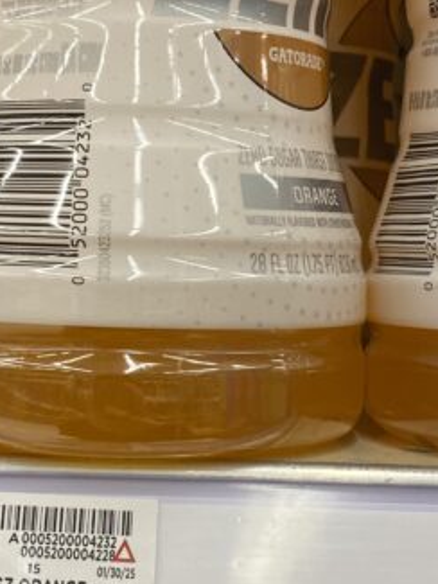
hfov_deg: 18.0
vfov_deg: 23.8
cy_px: 226
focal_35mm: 82
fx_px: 1382
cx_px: 154
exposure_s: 1/59
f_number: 1.8
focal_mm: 4.25
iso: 64
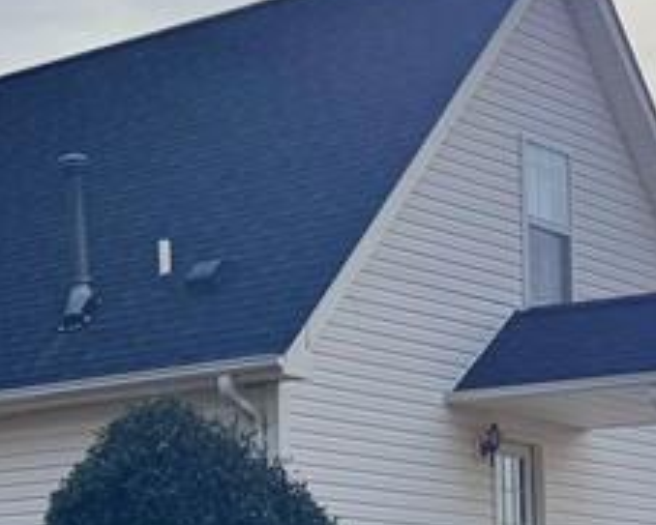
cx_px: -58
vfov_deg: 14.4
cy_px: 470
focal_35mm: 106
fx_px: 2059
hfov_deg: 17.5
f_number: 1.78
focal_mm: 6.76
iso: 80
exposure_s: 1/12346
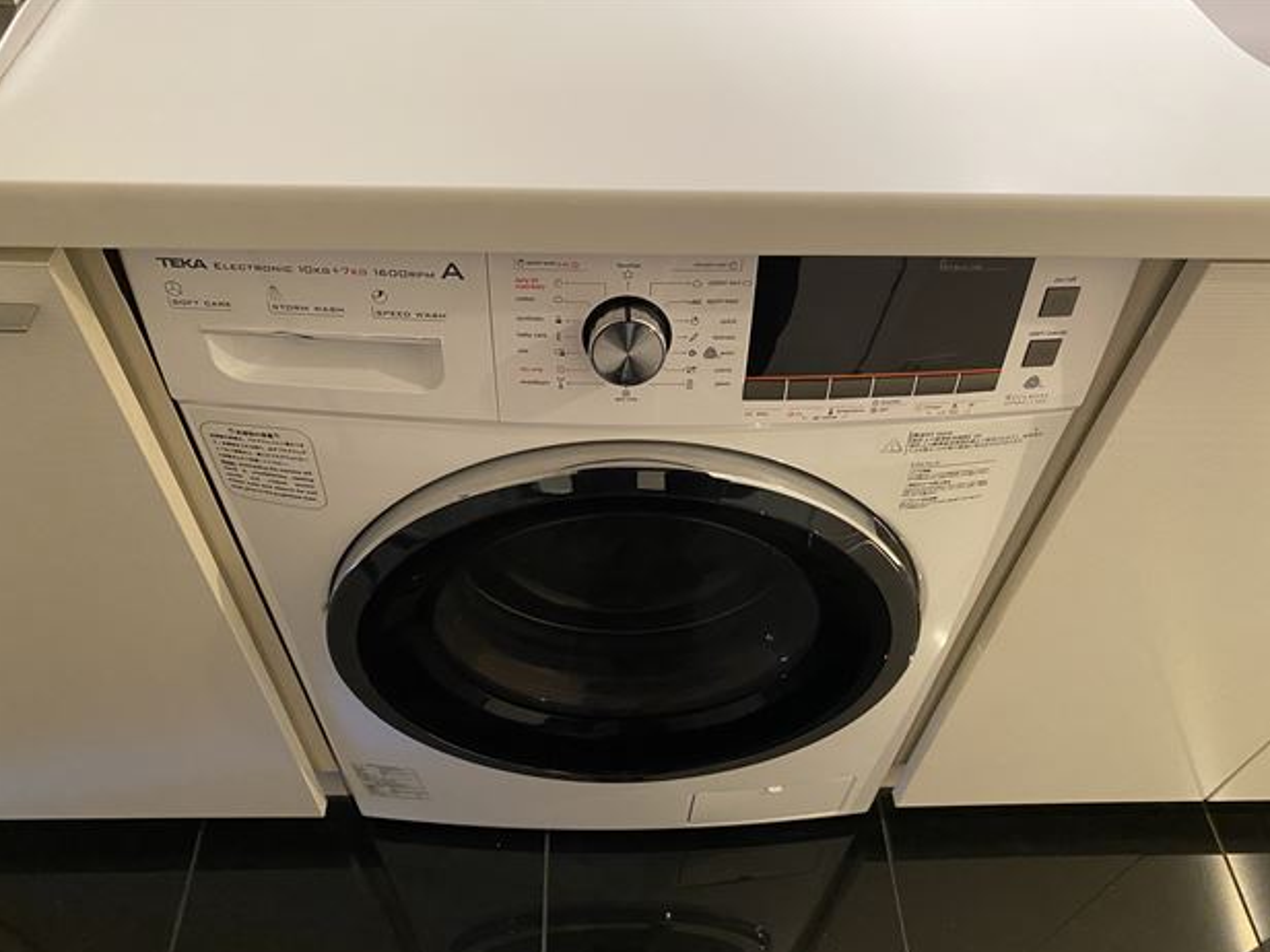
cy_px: 488
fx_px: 991
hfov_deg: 65.3
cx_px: 643
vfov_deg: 51.3
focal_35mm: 27
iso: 500
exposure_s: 1/50
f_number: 1.8
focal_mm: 4.25
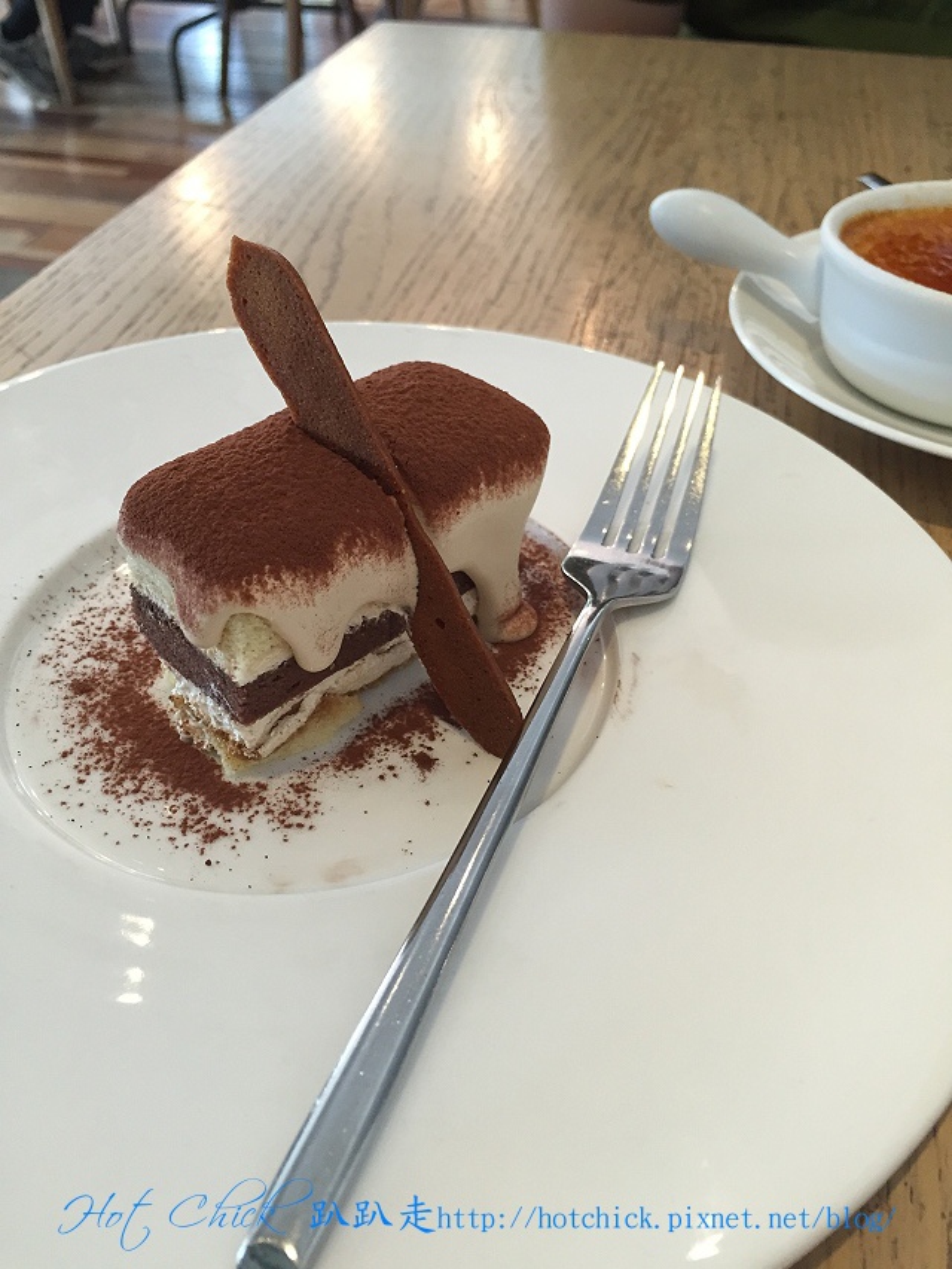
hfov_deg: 48.2
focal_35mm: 29
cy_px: 634
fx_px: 1063
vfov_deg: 61.7
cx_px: 476
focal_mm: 4.15
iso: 100
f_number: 2.2
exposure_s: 1/30
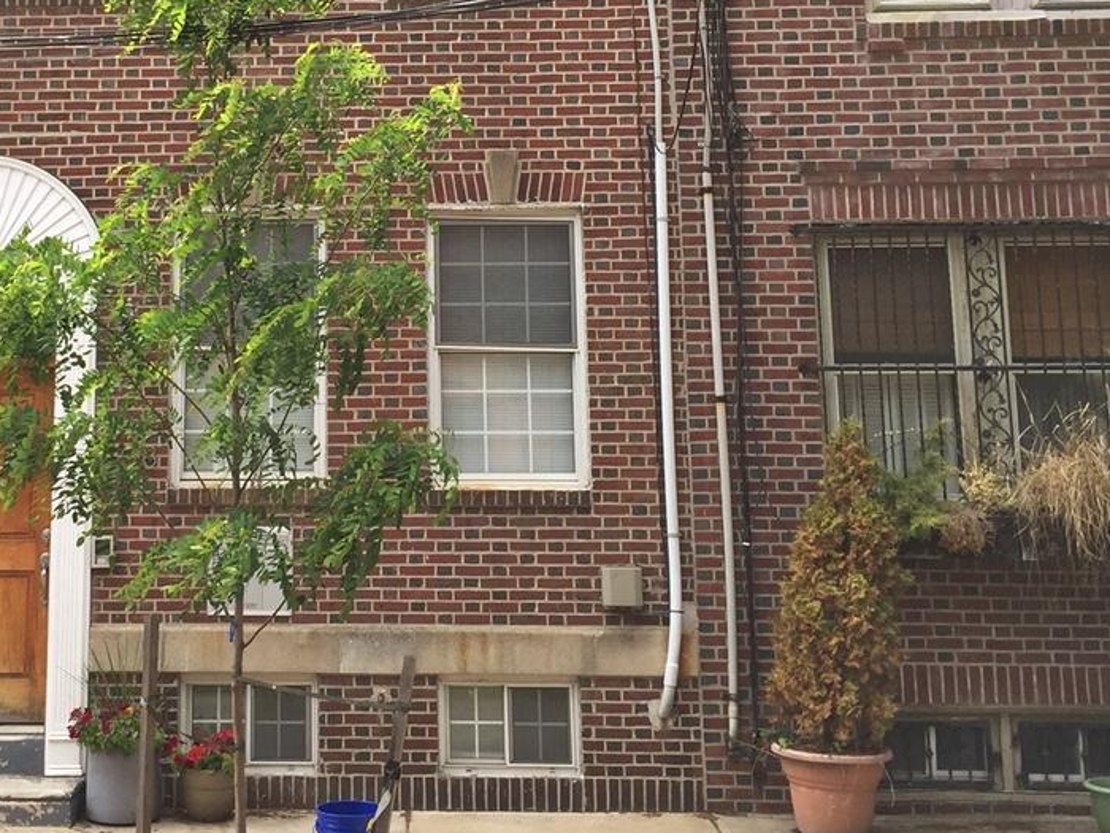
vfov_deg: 27.2
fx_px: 1700
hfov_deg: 35.5
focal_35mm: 53
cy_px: 211
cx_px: 301
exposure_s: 1/760
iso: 32
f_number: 2.2
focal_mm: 4.15
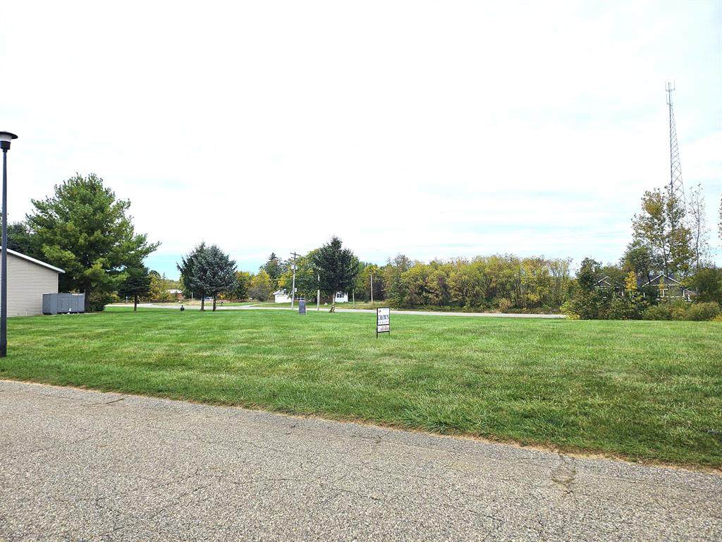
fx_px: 501
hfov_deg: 71.6
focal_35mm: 24
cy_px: 271
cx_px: 361
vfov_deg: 56.8
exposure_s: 1/5460
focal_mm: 5
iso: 50
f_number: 1.8
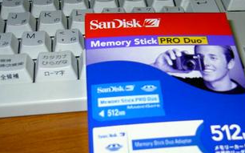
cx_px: 166
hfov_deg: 37.7
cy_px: 129
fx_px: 354
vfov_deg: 23.9
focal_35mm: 53
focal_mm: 5.6
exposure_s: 1/60
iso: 100
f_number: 2.8
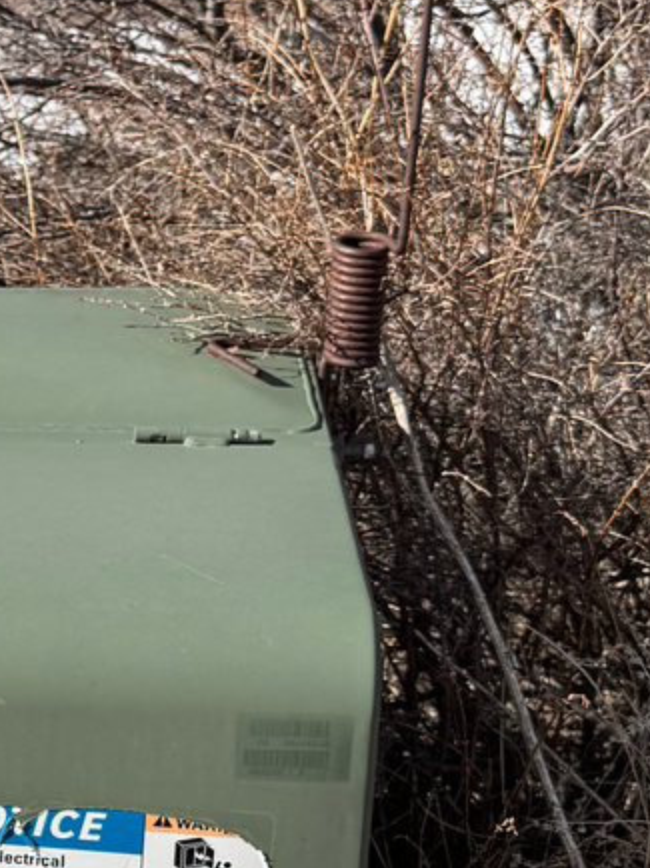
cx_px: -218
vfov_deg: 22.9
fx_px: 2130
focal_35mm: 85
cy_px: 614
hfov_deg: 16.3
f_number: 1.78
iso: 80
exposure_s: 1/4049
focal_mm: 6.76
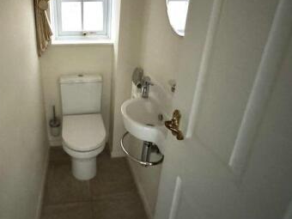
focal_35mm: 24
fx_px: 202
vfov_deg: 56.1
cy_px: 81
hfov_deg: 68.5
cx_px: 85
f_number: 2.2
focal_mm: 2.22
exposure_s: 1/30
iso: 1600
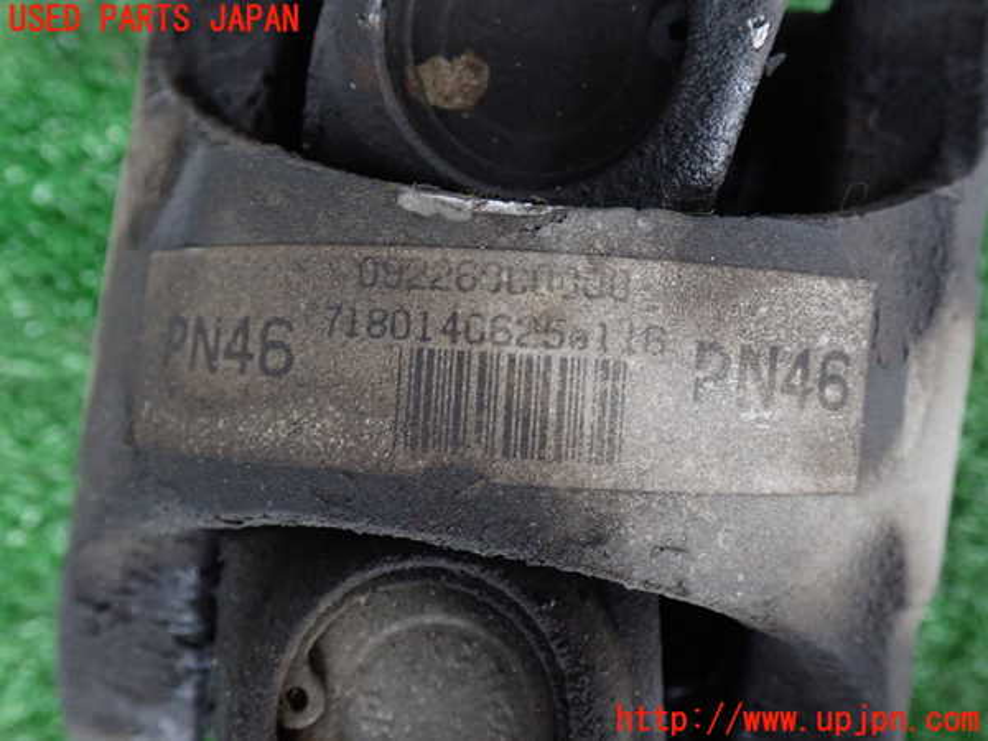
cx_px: 494
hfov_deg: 51.4
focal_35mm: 36
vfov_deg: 39.7
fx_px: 1028
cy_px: 370
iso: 800
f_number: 2.5
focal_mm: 6.37
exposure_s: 1/15
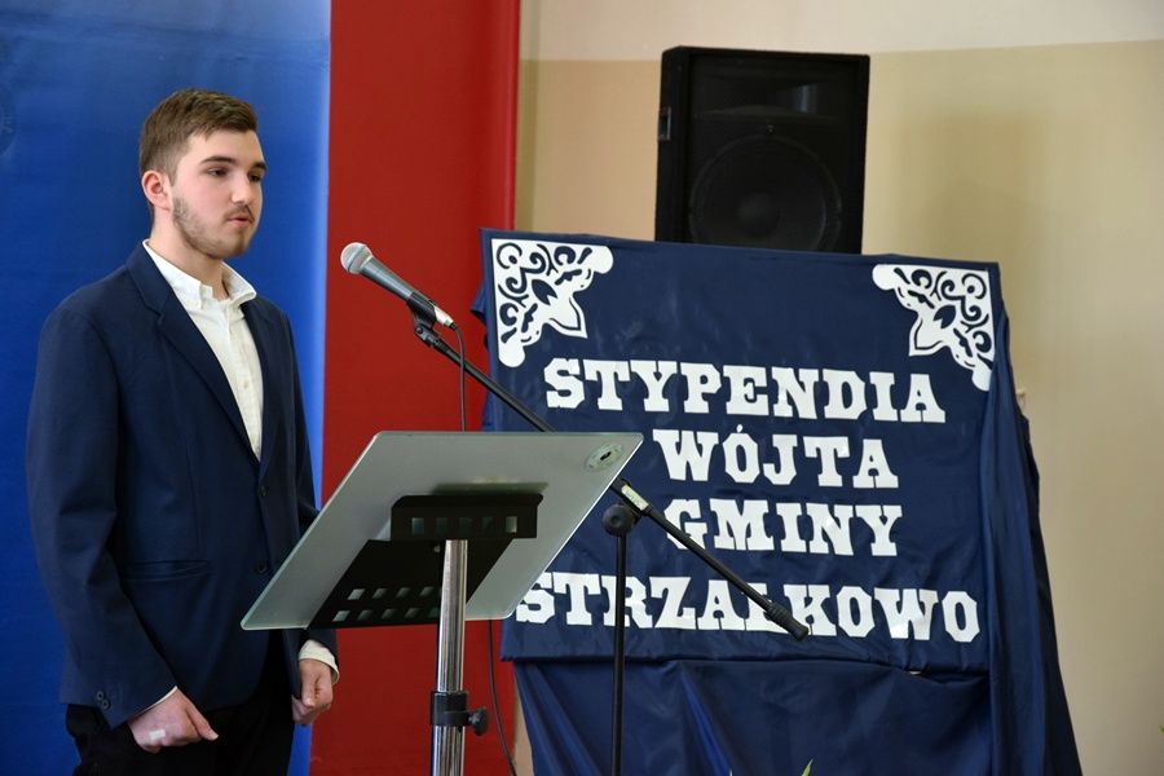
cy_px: 388
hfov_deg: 16.1
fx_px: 4122
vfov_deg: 10.8
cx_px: 582
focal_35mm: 128
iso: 720
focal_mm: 85
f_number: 5.6
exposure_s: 1/100
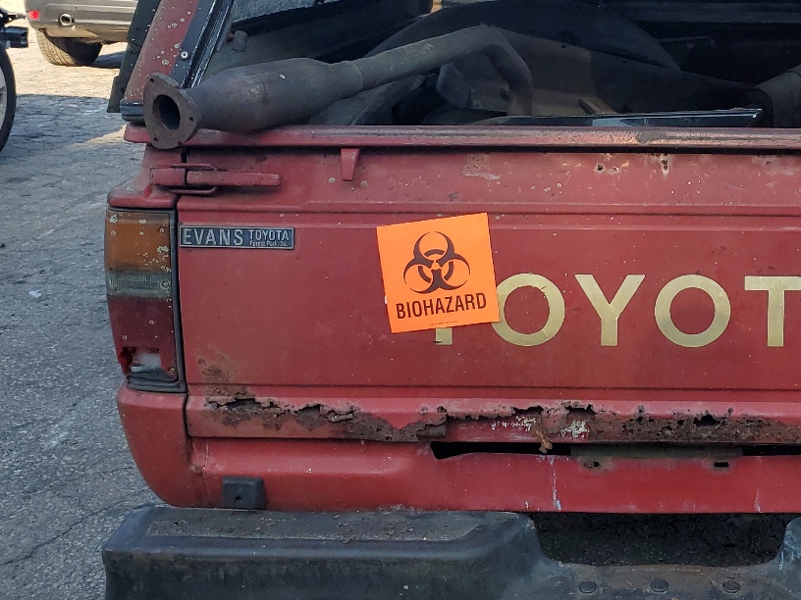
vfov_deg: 27.9
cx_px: 662
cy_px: 113
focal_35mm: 51
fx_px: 1180
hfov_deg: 36.0
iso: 50
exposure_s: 1/909
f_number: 1.5
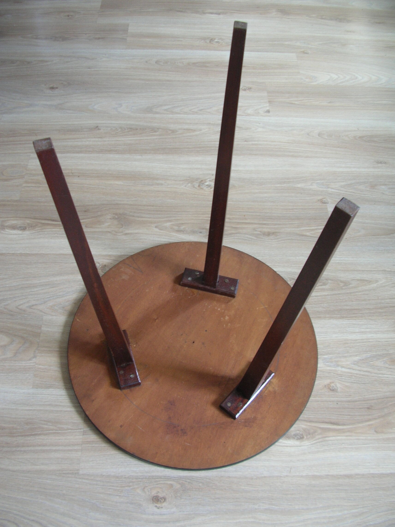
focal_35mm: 35
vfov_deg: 52.7
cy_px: 264
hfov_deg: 40.6
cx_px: 198
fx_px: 533
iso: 58
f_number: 2.8
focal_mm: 5.8
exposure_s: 1/5.7
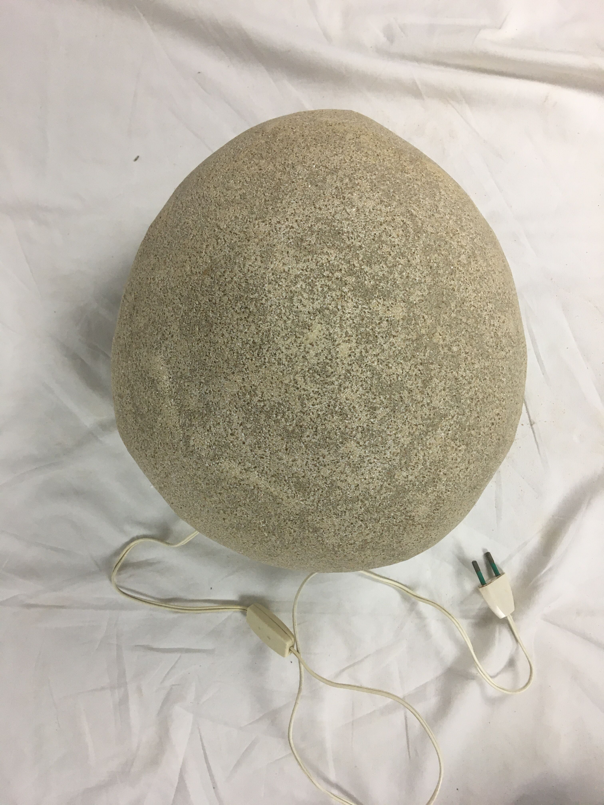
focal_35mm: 29
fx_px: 675
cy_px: 402
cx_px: 302
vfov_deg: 61.7
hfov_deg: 48.2
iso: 40
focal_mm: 4.15
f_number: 2.2
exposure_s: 1/33
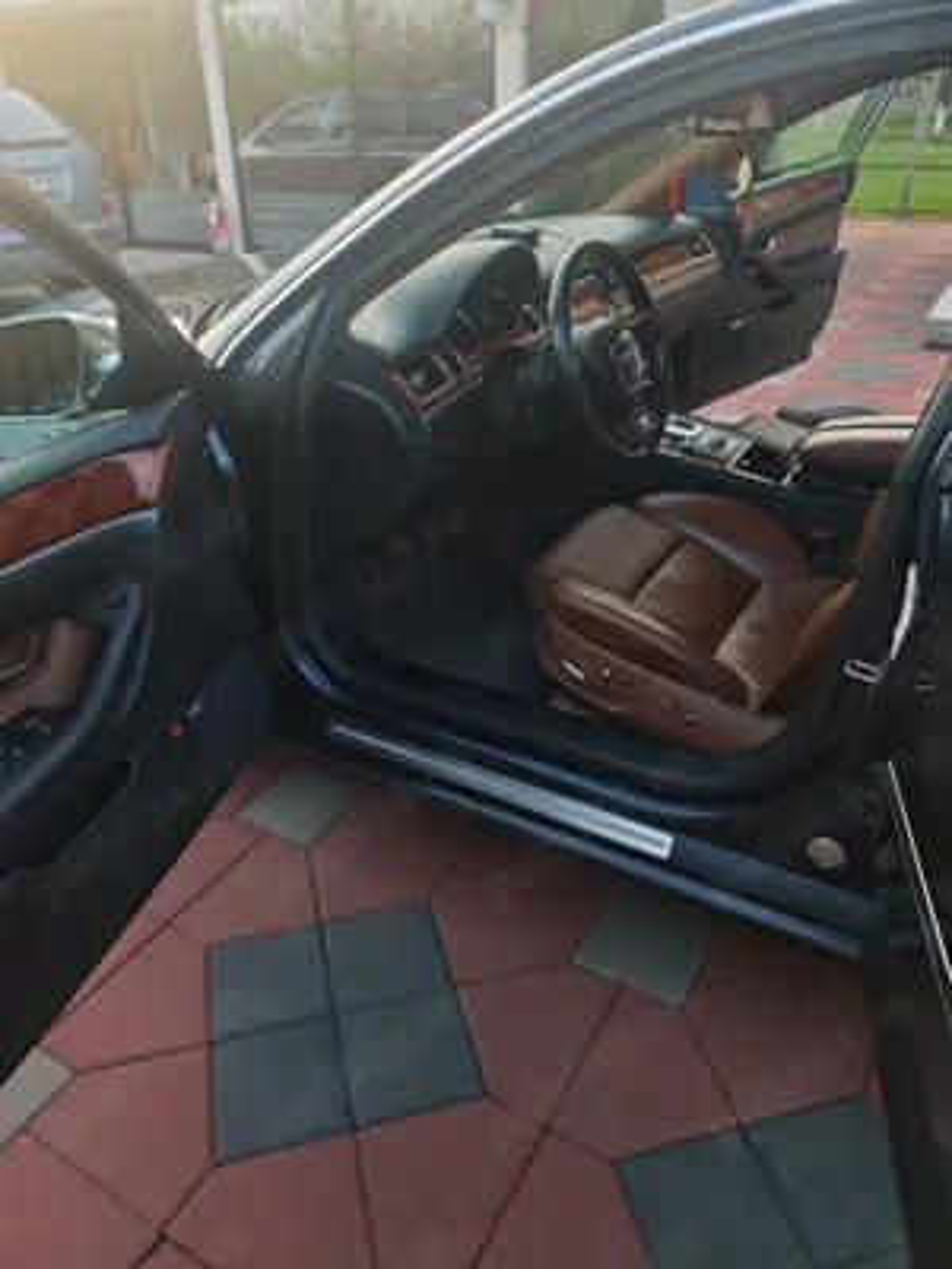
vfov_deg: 71.6
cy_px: 634
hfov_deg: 56.8
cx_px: 476
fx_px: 880
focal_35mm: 24
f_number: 2
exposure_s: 1/150
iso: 100
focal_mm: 6.83
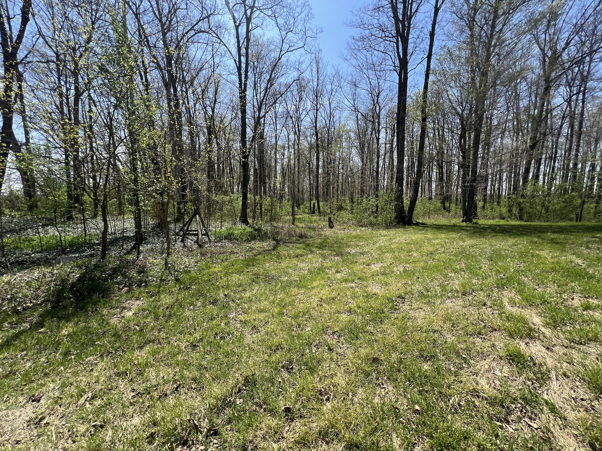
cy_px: 226
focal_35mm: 13
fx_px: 226
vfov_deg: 89.9
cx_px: 301
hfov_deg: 106.2
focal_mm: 1.57
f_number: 1.8
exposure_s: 1/840
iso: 32
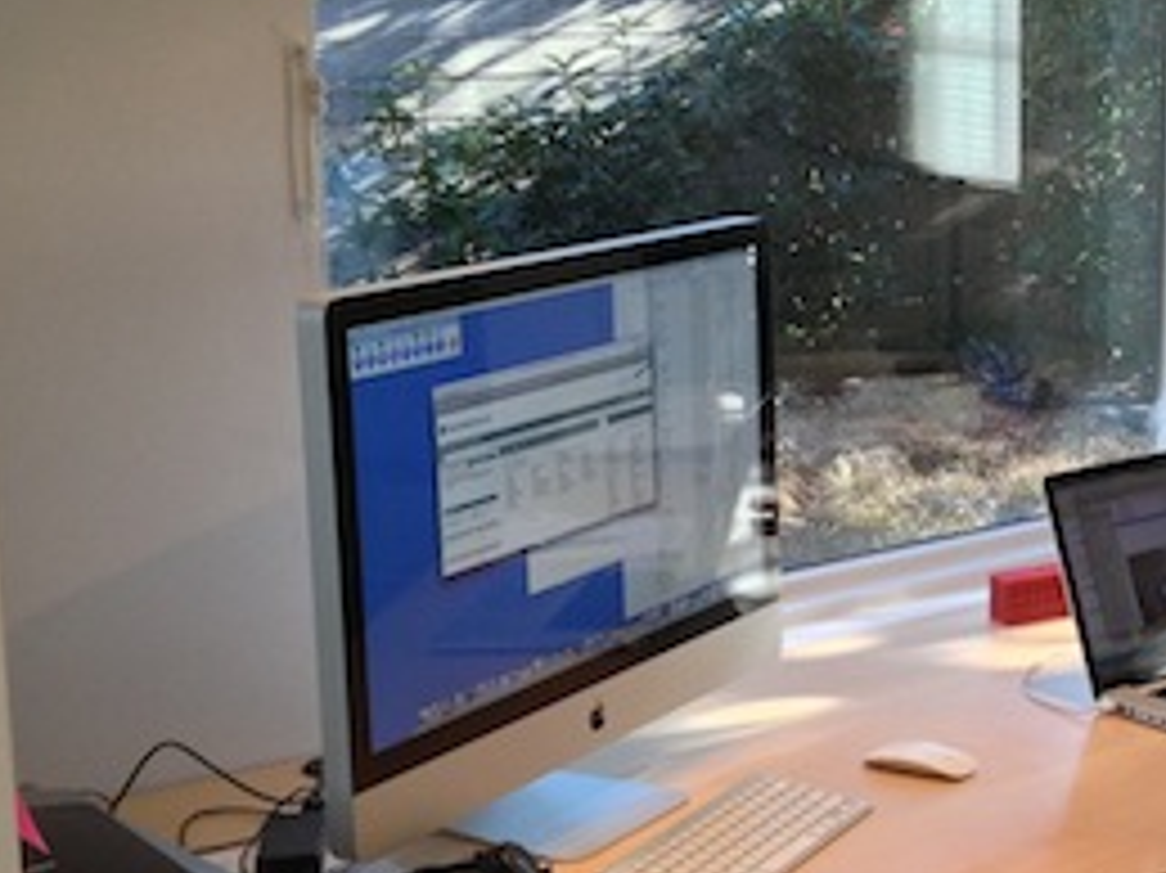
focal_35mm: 81
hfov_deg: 23.3
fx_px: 2727
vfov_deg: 18.2
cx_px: 1121
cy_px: 472
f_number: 2.4
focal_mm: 4.28
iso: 100
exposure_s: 1/120
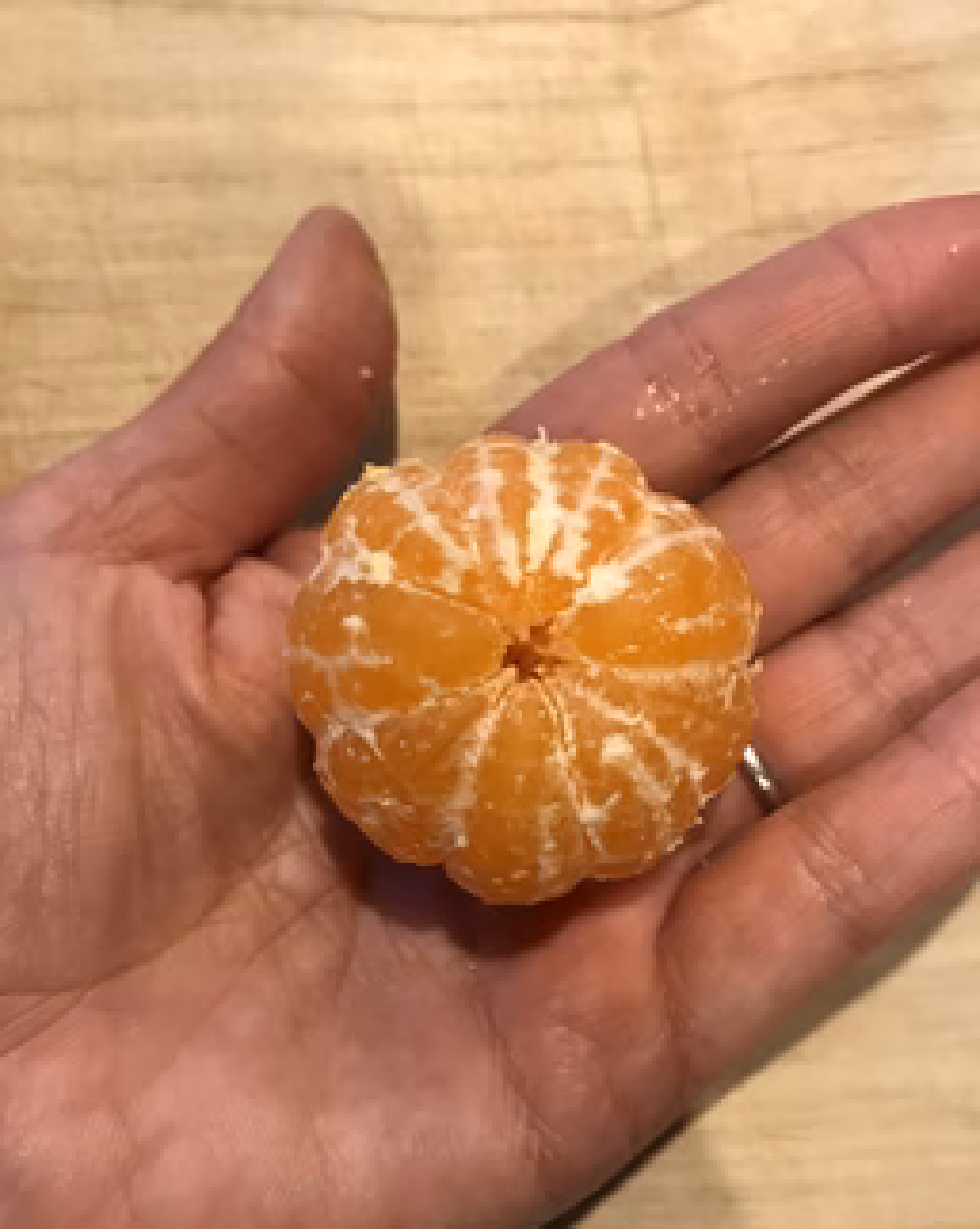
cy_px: 702
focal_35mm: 34
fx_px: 1234
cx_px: 469
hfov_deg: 43.3
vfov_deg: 52.7
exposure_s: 1/17
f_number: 1.8
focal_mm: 3.99
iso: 50
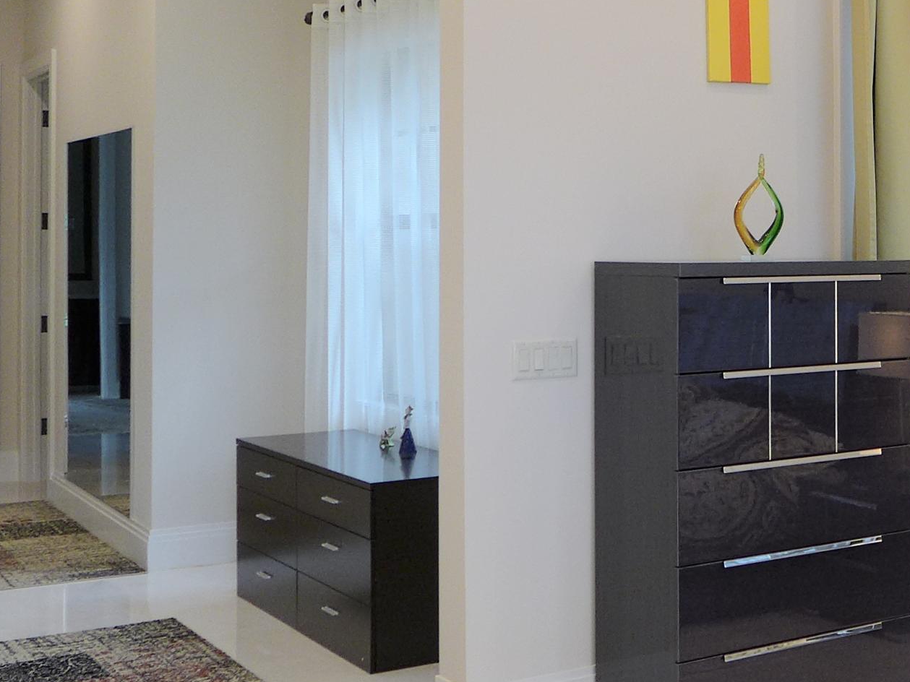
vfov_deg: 26.4
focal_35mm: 55
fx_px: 1446
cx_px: 951
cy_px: 244
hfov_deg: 31.7
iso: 100
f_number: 1.4
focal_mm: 4.7
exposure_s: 1/60
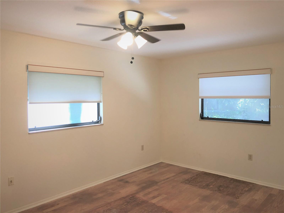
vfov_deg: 49.7
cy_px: 106
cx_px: 142
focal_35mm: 28
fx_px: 230
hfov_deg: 63.4
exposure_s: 1/30
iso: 25
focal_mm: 4
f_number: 1.8
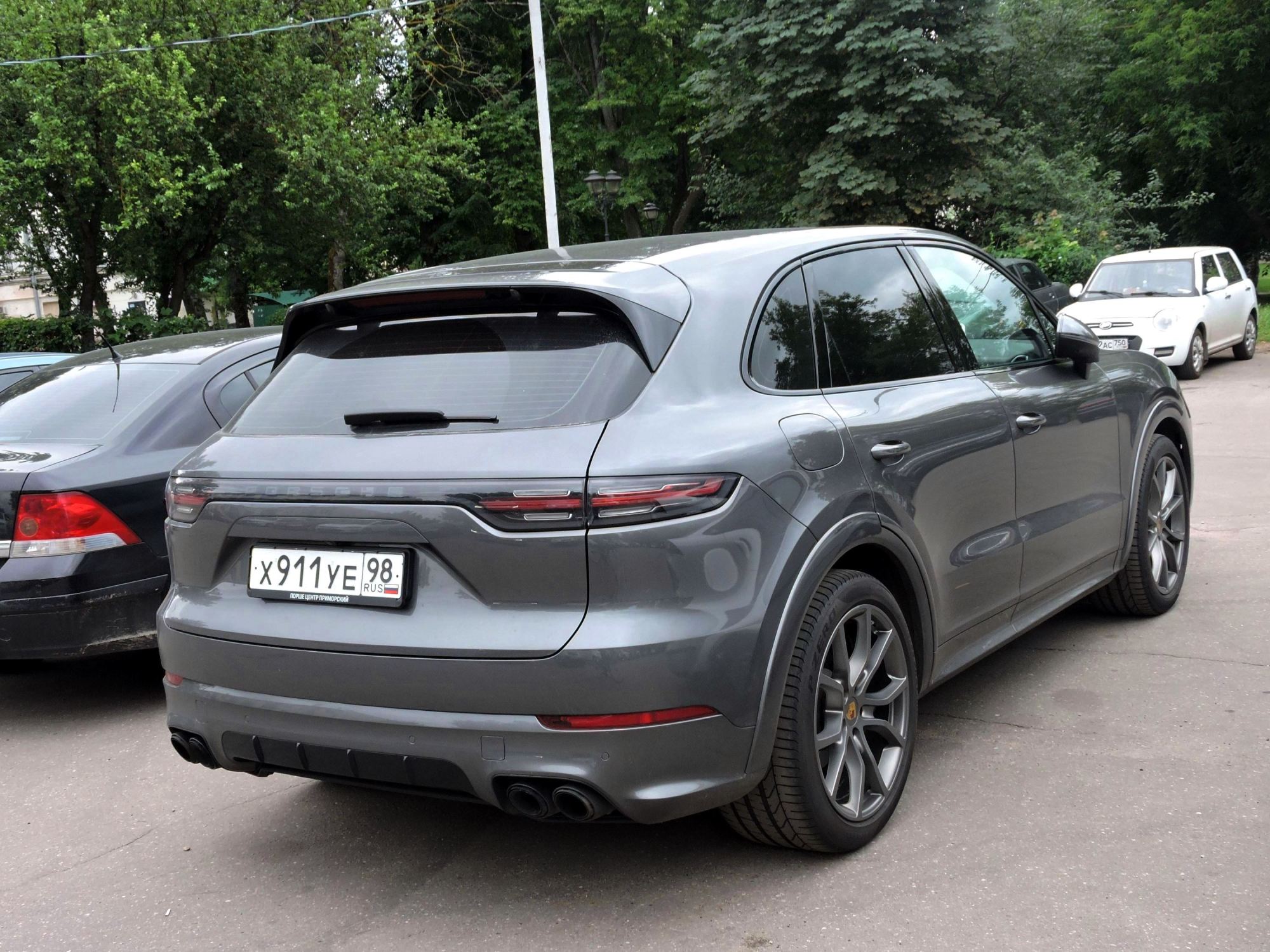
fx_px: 1284
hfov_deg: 52.6
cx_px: 635
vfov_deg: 40.7
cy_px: 476
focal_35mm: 35
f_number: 3.8
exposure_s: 1/125
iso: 100
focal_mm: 6.3
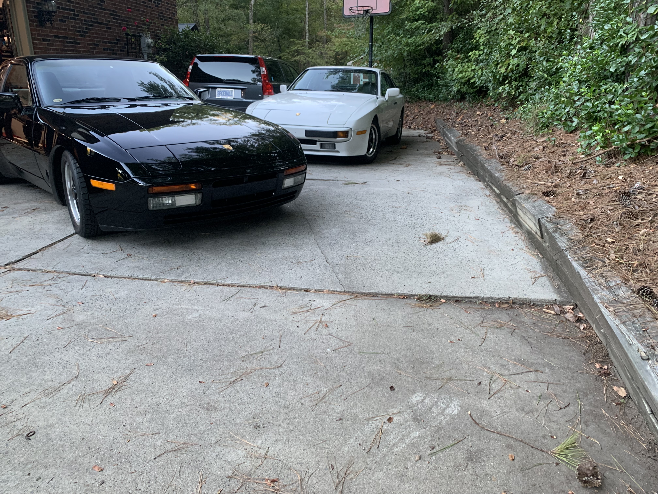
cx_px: 329
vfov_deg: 53.1
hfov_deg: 67.3
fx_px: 494
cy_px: 247
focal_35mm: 26
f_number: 1.8
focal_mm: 4.25
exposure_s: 1/60
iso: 125
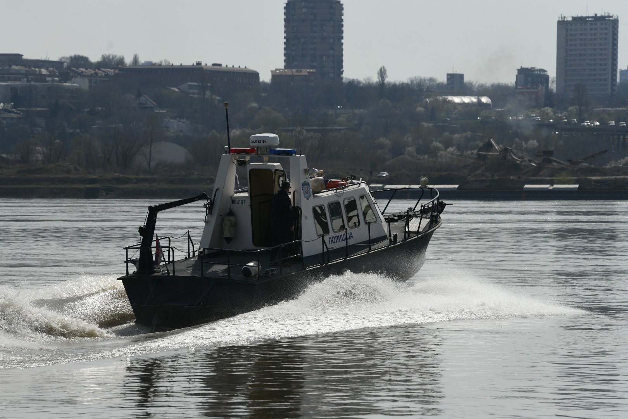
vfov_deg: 6.9
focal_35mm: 200
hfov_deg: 10.3
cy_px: 210
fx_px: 3489
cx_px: 314
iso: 250
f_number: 8
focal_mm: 200
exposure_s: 1/2000
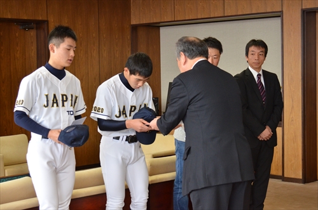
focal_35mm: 72
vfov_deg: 18.8
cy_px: 105
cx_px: 159
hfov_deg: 28.1
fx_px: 635
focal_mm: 48
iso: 1800
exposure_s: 1/250
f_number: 6.3
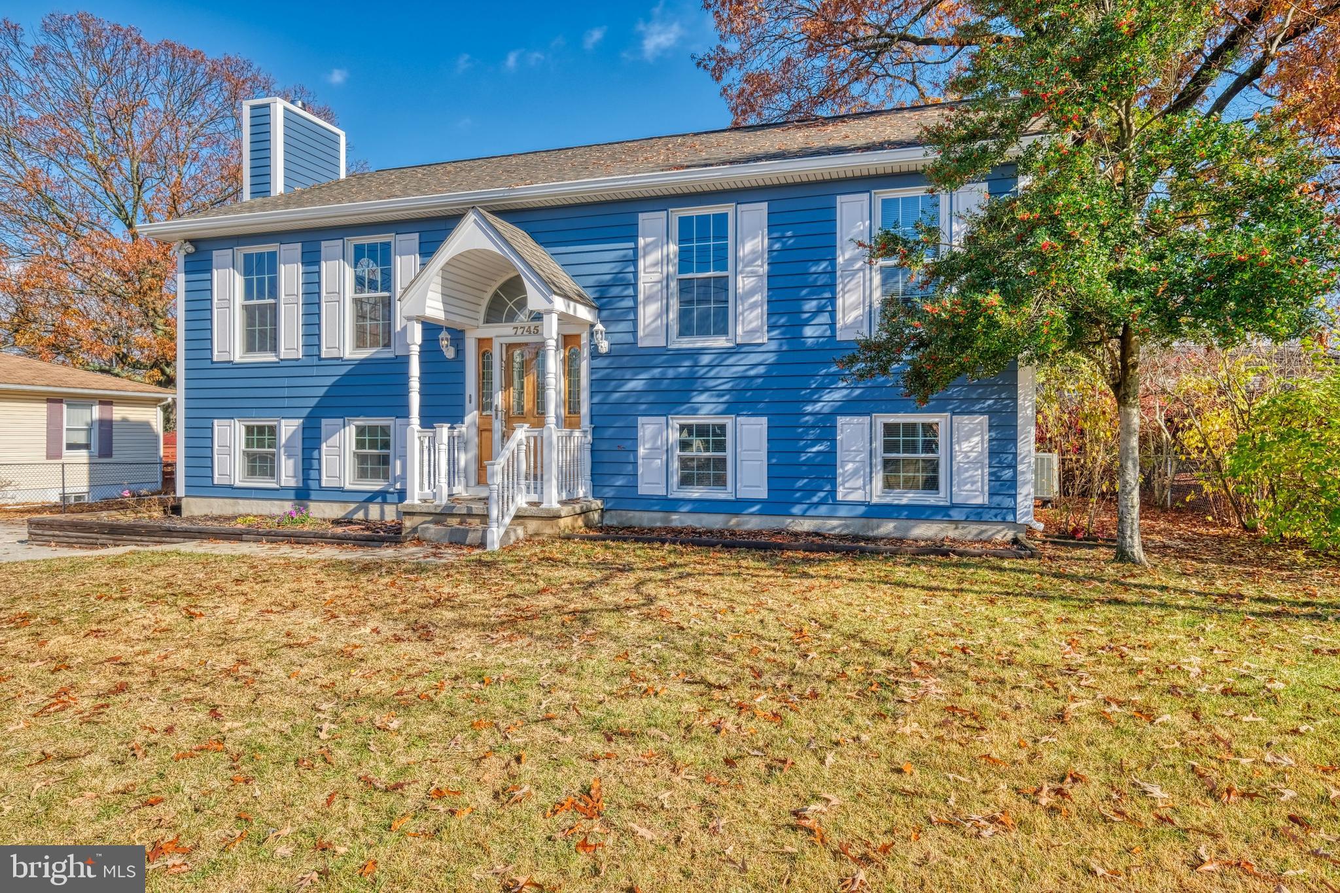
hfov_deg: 84.0
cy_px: 446
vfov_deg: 61.9
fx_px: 744
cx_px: 670
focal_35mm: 20
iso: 200
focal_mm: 13.2
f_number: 8
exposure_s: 1/250
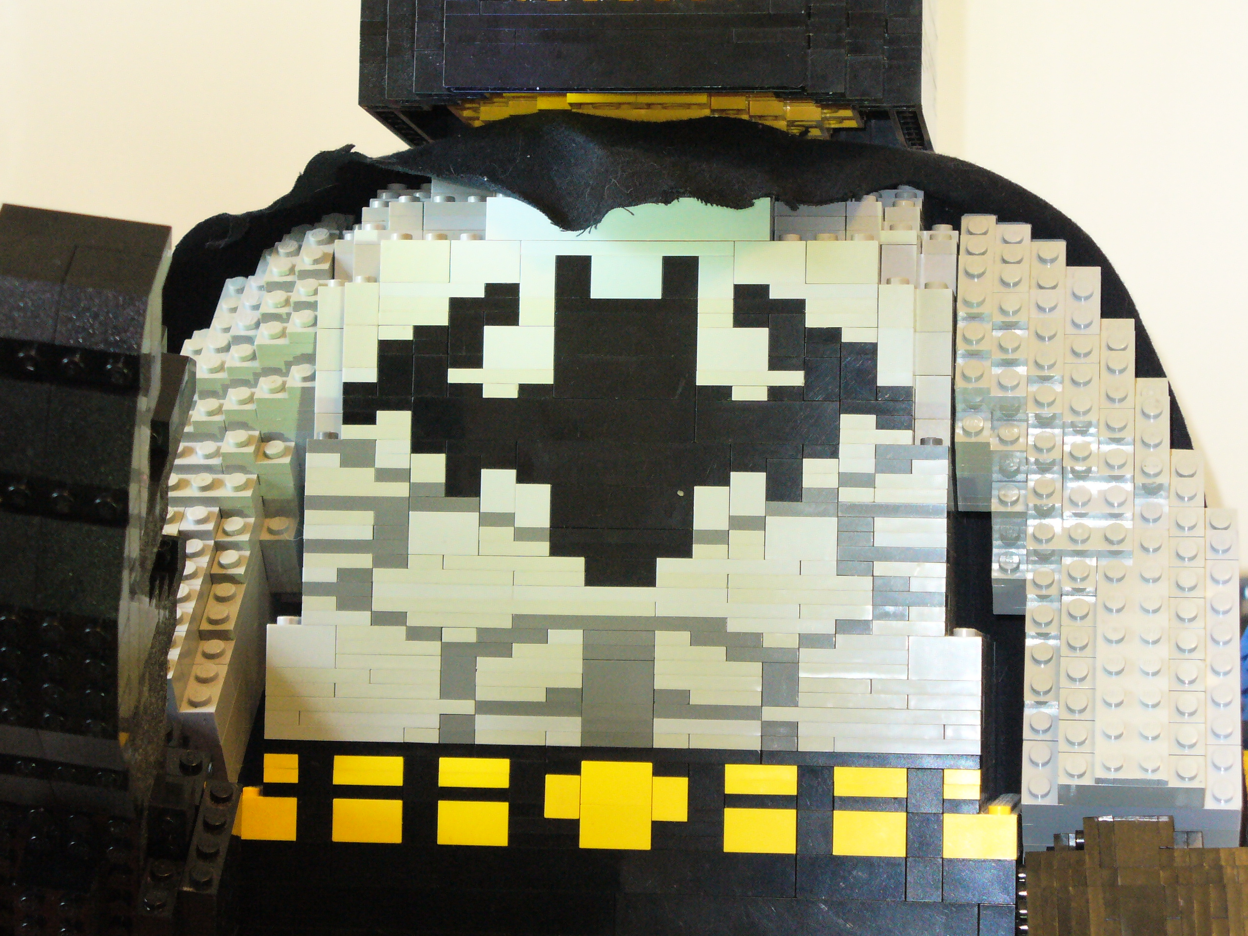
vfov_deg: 15.1
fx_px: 3533
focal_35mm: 98
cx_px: 624
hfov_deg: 20.0
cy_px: 468
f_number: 3.5
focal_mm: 16.1
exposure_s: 1/30
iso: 320
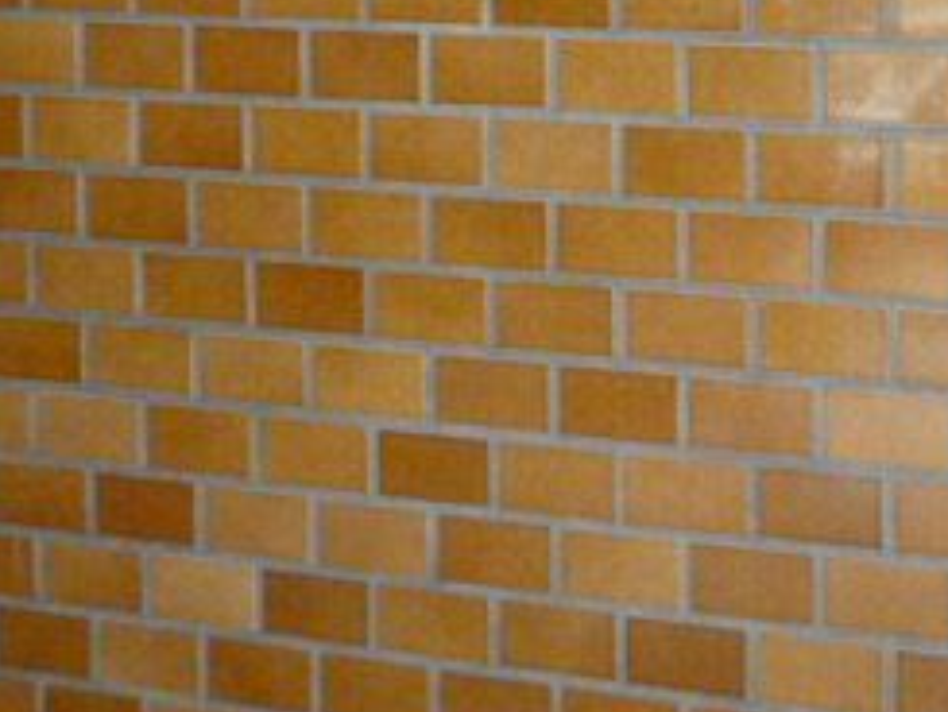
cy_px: -124
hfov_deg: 26.4
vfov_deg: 19.1
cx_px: 673
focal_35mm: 73
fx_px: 2000
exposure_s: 1/125
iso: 1000
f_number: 3.1
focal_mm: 5
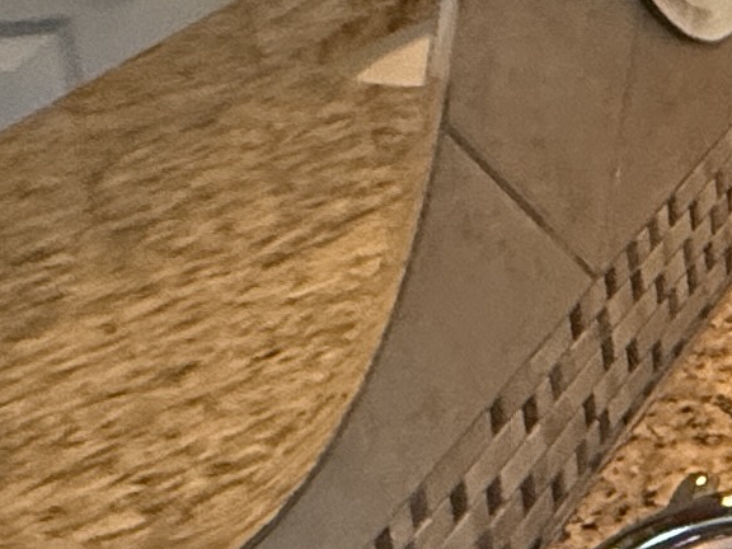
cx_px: 2335
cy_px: -238
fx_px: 2072
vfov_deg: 14.2
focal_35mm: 98
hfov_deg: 10.7
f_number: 2.2
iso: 200
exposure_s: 1/120
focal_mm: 2.22
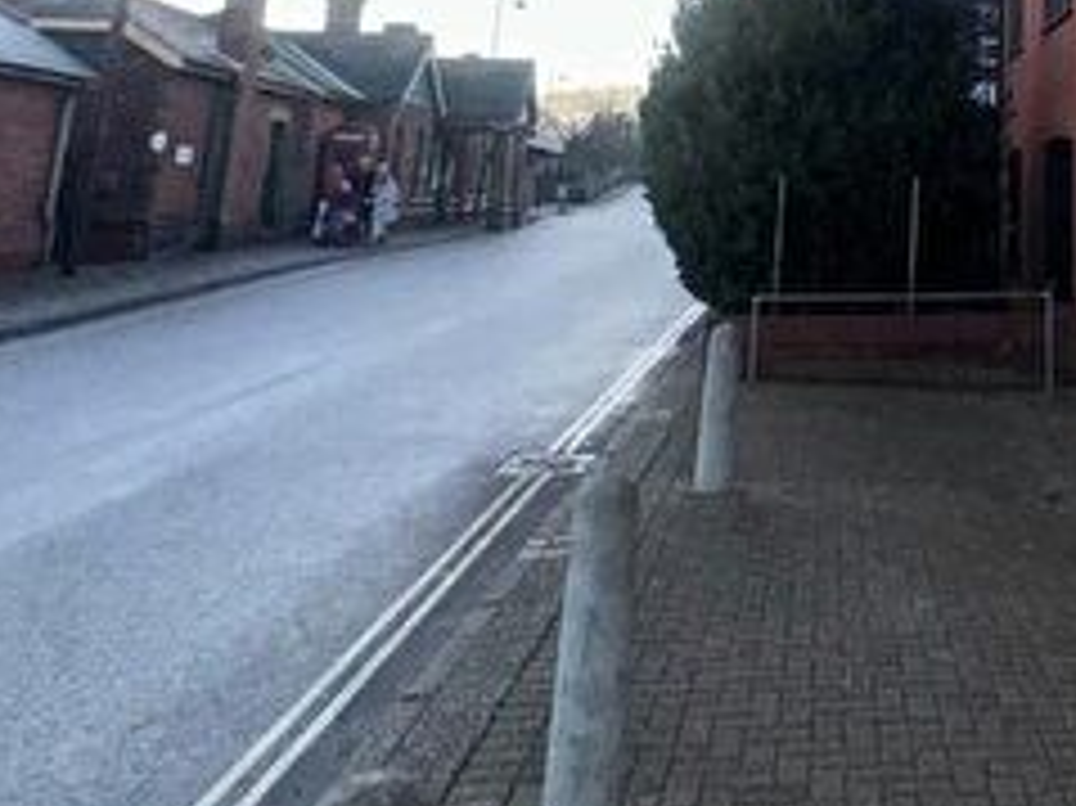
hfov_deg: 40.6
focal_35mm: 41
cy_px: -106
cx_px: 1053
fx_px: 1274
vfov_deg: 30.8
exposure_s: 1/107
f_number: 2.2
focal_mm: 2.22
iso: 160
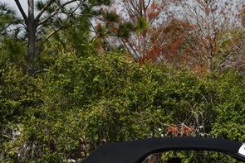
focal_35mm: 139
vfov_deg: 9.8
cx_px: 221
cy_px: 153
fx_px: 946
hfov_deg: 14.6
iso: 100
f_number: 9
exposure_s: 1/320
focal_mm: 32
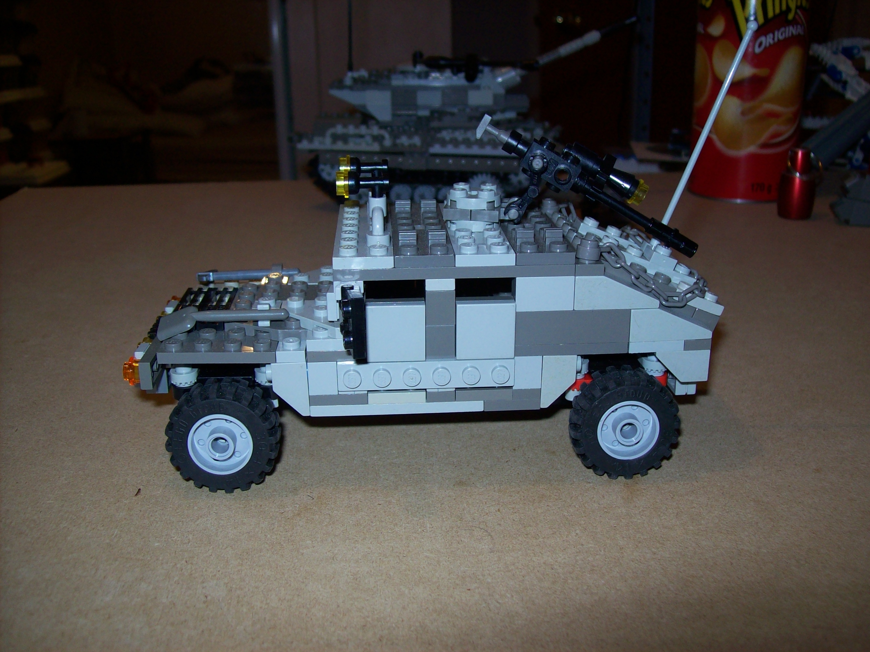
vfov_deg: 39.6
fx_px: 904
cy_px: 326
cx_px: 435
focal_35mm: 36
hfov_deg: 51.4
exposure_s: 1/64
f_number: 2.7
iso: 80
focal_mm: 6
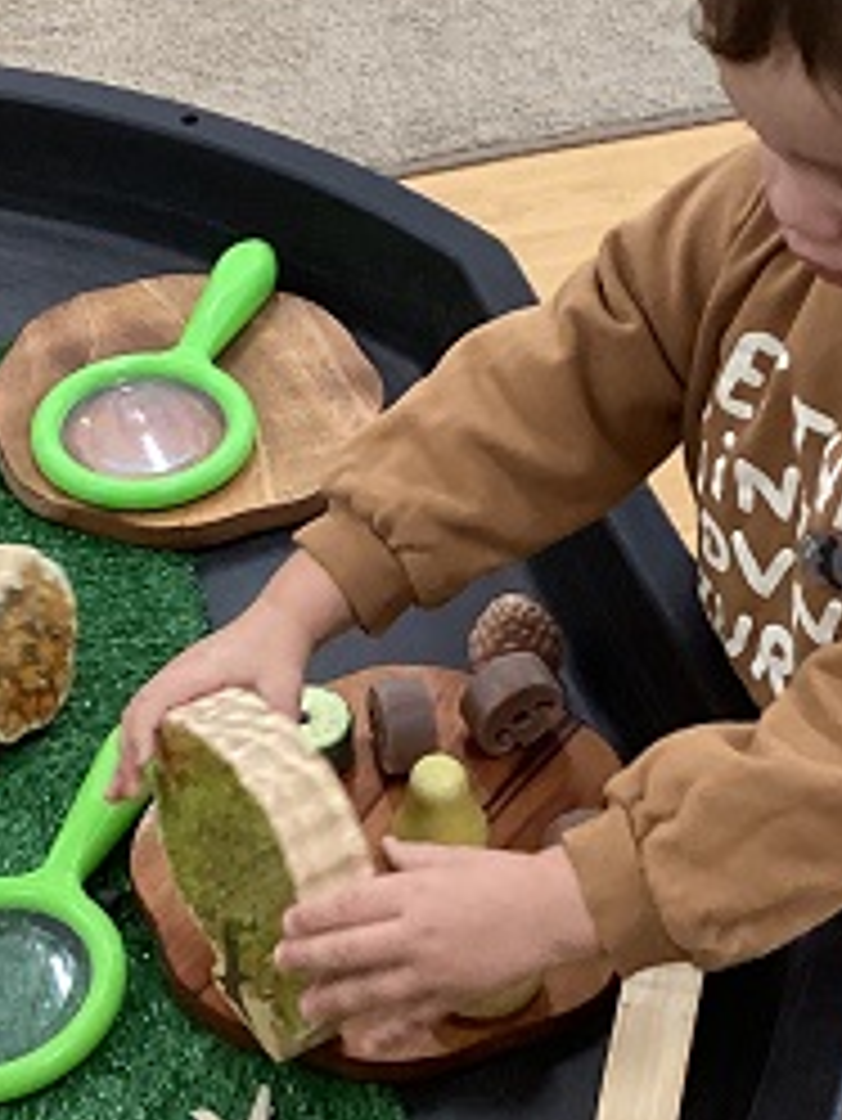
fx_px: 2690
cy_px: 495
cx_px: 500
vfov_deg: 23.5
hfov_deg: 17.8
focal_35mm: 83
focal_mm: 3.3
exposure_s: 1/50
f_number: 2.4
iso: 250
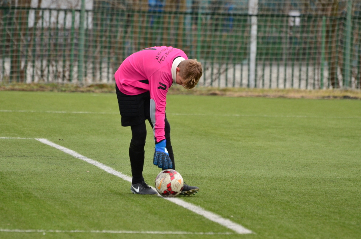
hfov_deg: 5.3
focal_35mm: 390
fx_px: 3903
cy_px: 120
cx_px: 180
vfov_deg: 3.5
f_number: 5.6
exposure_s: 1/640
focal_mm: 260
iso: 800
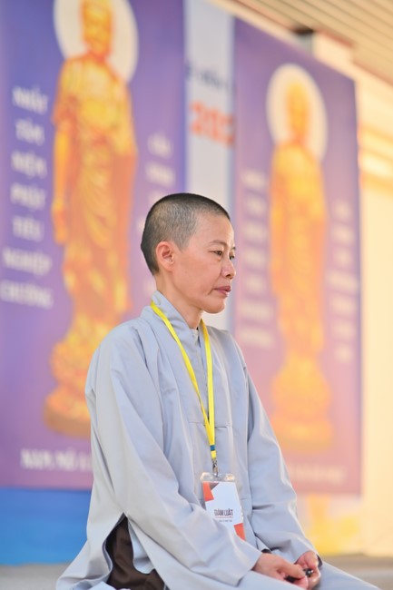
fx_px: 1393
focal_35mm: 85
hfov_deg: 16.1
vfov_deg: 23.9
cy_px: 295
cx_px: 196
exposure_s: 1/200
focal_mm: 85
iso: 400
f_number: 2
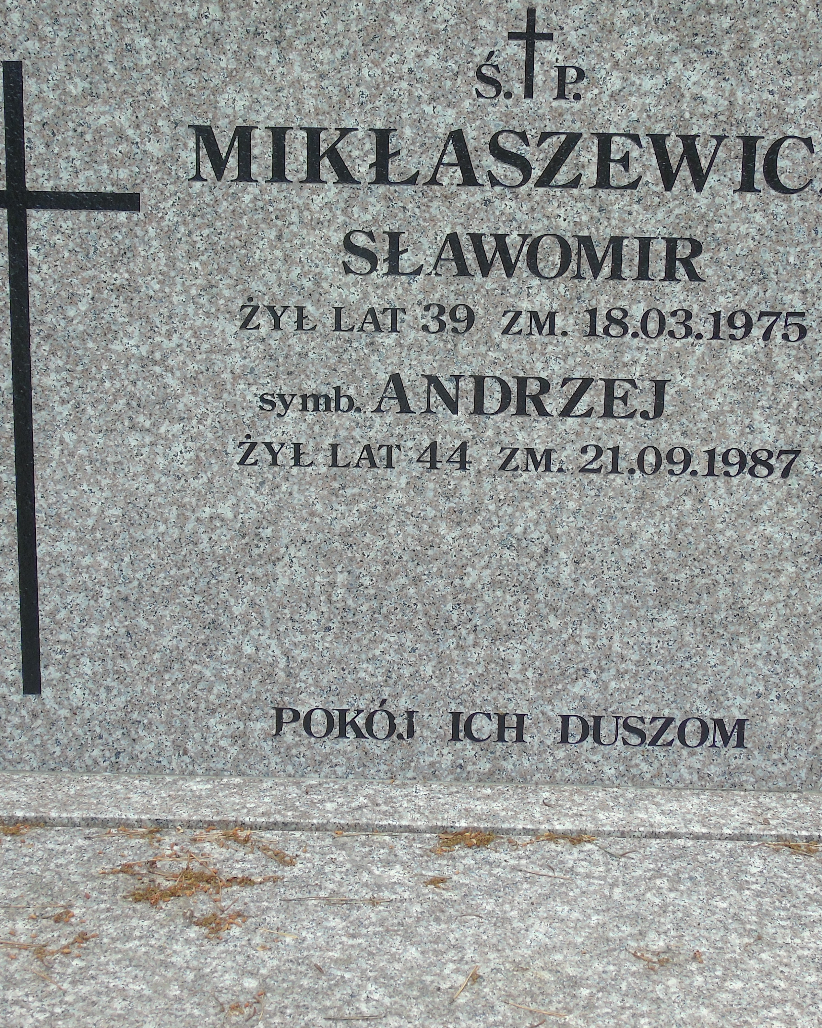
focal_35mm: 73
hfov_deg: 21.0
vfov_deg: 26.0
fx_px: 2220
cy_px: 416
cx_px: 406
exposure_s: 1/200
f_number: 4.1
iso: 80
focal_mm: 8.2
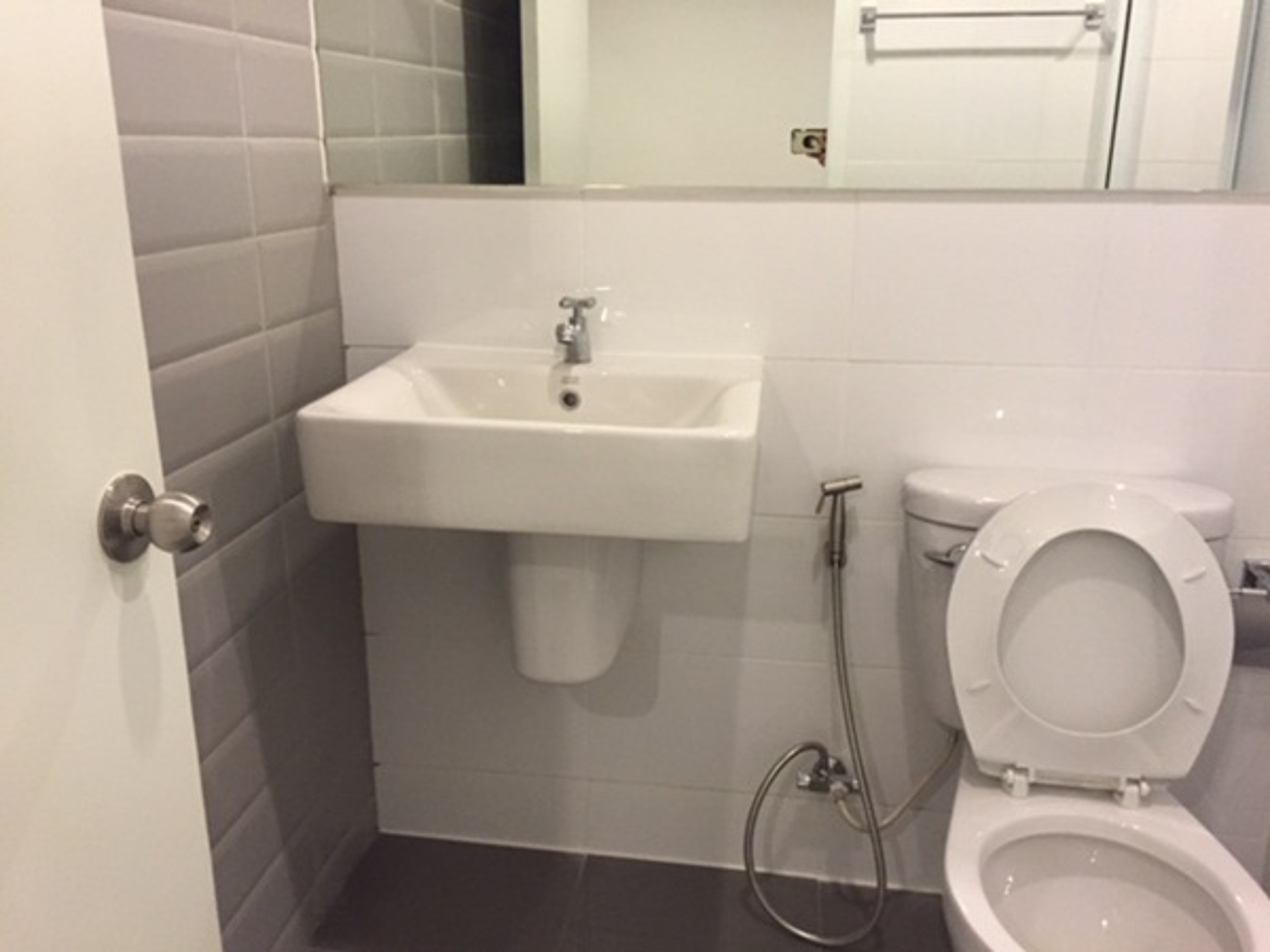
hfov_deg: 61.7
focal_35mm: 29
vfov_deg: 48.2
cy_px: 476
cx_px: 635
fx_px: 1064
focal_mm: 4.15
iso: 200
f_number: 2.2
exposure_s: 1/30
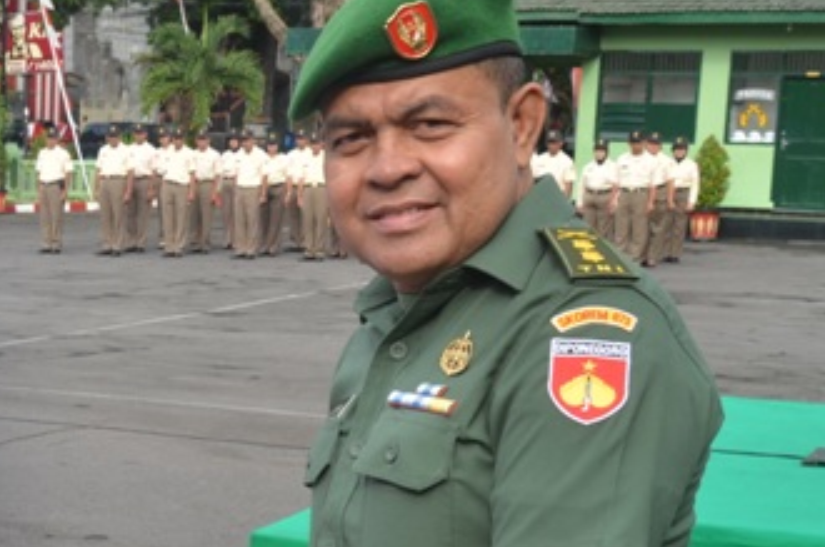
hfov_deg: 23.7
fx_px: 1831
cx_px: -92
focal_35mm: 80
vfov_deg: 16.9
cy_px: 410
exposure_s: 1/125
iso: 125
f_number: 7.1
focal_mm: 22
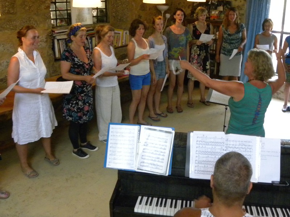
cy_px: 108
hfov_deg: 67.3
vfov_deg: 53.1
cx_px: 145
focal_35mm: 26
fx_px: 218
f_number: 2.8
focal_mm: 4.6
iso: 400
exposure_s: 1/40.3
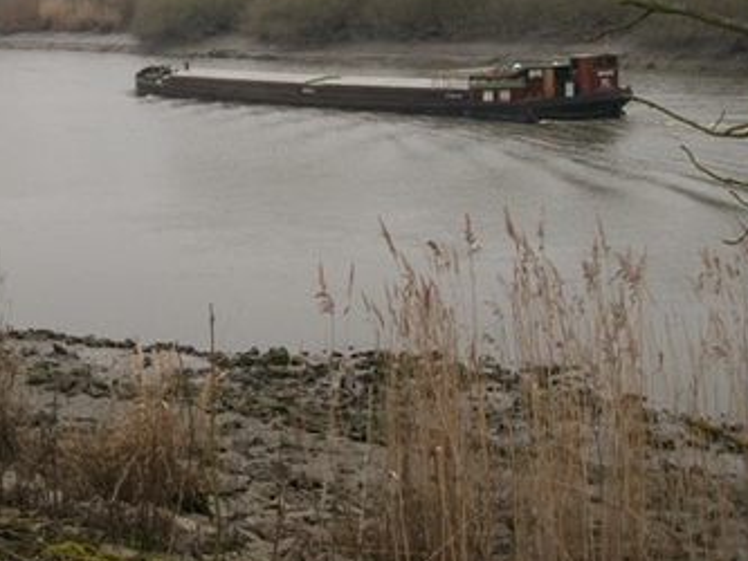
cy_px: 90
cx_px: 81
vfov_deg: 20.2
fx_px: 1556
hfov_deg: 26.2
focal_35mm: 72
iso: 80
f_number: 3.2
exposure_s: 1/250
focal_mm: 7.1
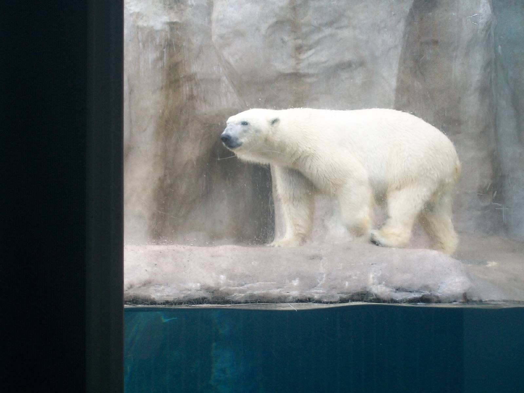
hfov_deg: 22.5
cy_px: 196
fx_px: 1317
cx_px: 262
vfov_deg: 17.0
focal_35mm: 87
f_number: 4.3
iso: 80
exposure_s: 1/60
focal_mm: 14.3
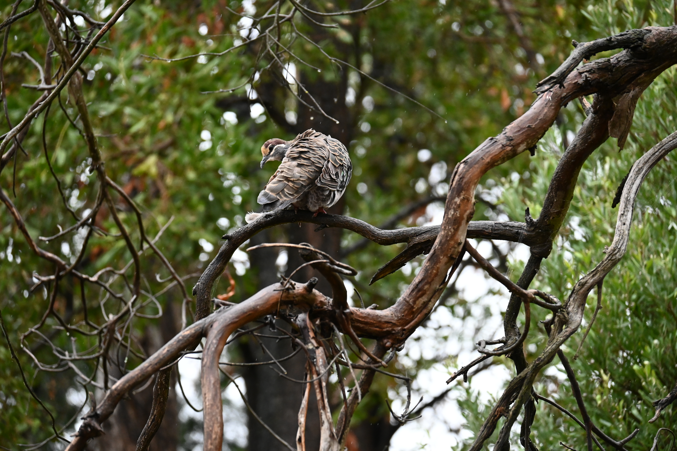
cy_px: 226
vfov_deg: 6.5
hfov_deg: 9.8
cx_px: 338
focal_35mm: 210
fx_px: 3949
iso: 1600
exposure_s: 1/800
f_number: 5.3
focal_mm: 140
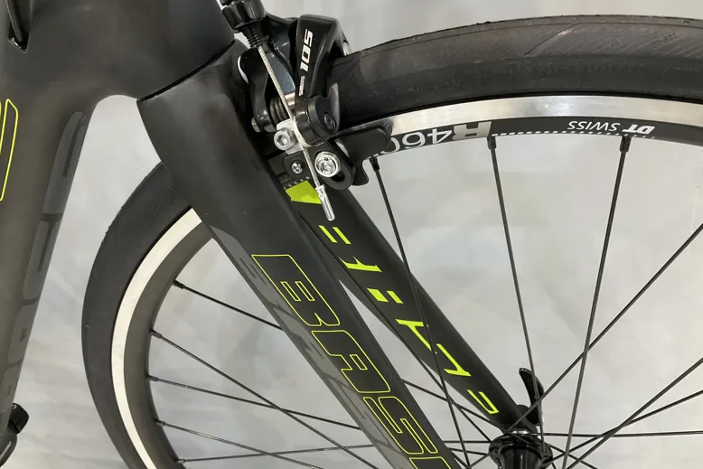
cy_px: 260
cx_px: 345
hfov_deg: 60.3
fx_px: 605
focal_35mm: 31
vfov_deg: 42.3
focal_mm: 3
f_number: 1.8
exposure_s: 1/50
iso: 200
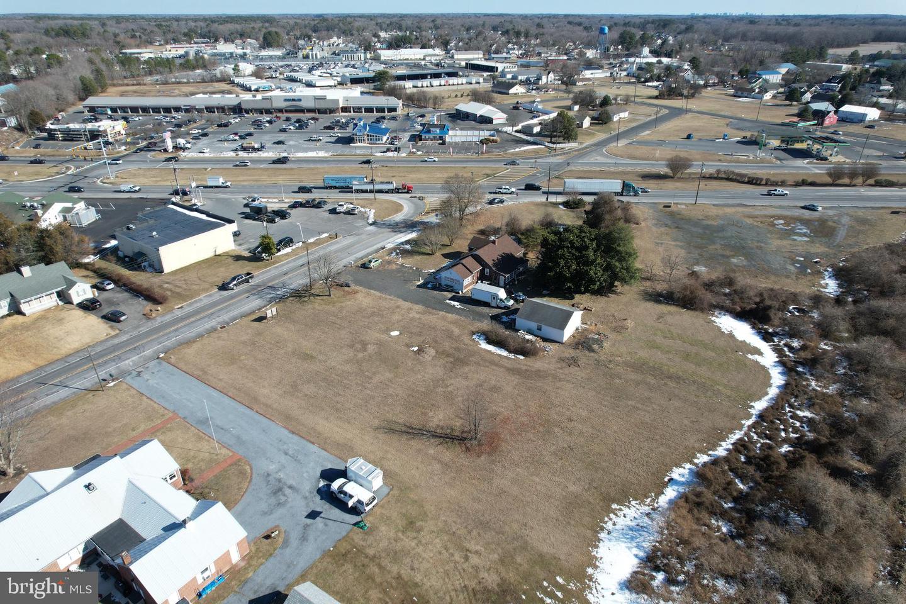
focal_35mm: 22
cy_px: 302
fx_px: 554
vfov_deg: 57.2
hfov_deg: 78.6
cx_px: 453
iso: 100
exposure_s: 1/1500
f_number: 2.8
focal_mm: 8.38
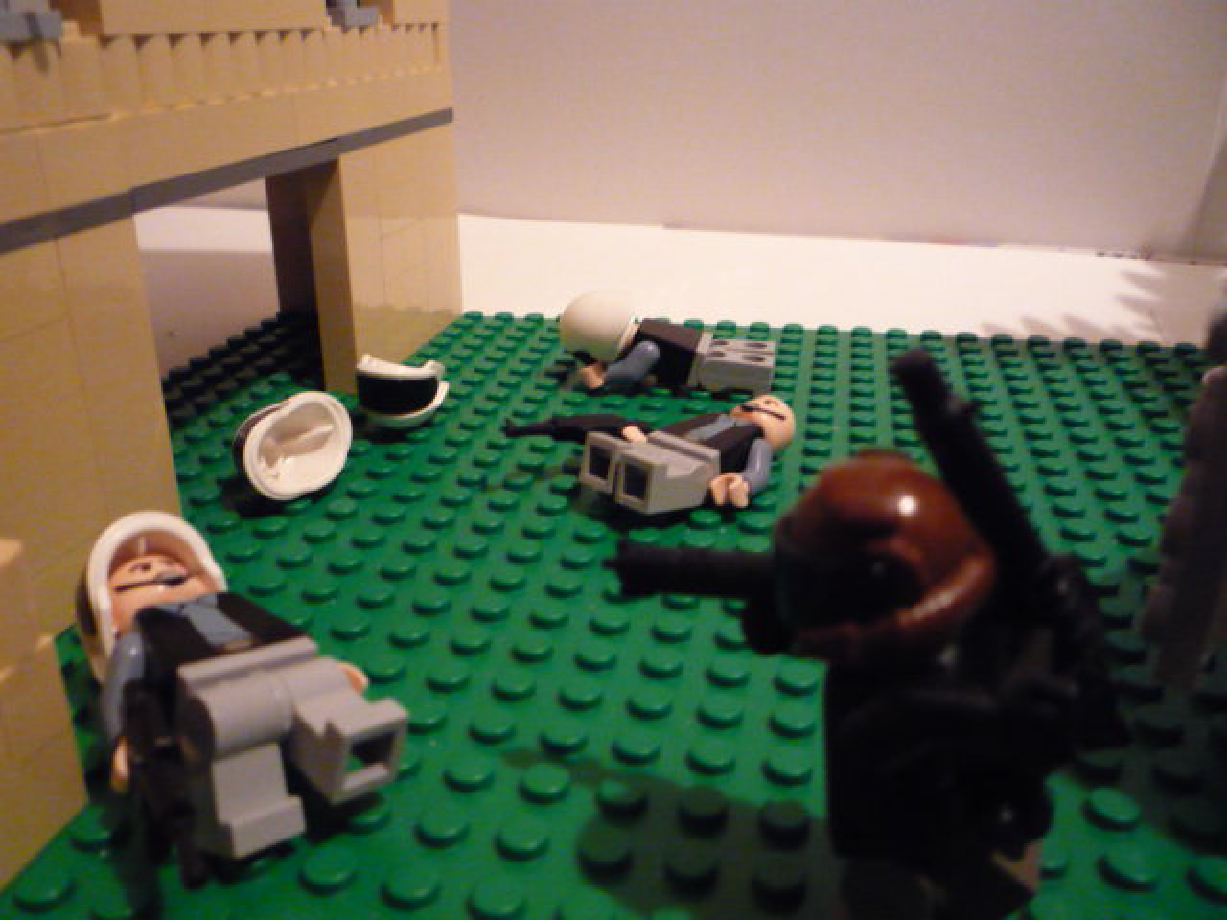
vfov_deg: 46.8
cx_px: 614
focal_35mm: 30
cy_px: 460
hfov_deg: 60.0
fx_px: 1063
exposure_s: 1/15
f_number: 3.3
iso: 800
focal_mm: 5.2
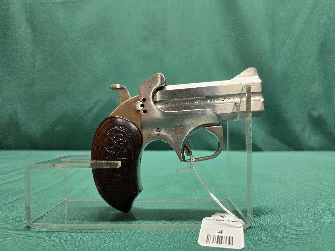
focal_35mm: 23
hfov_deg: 73.9
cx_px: 168
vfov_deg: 58.9
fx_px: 223
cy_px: 126
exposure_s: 1/120
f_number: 1.7
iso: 250
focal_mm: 6.3
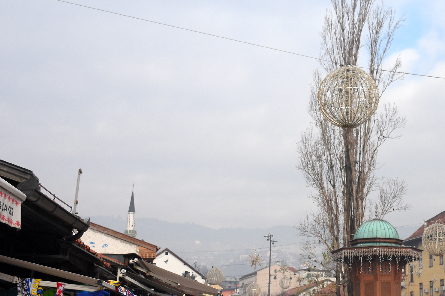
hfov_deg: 29.6
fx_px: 815
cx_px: 378
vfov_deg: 20.6
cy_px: 178
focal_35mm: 66
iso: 800
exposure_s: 1/4000
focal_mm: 23
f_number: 4.5
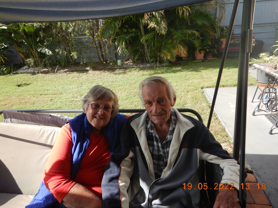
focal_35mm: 24
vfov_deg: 56.8
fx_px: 193
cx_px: 139
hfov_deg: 71.6
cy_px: 104
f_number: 2.8
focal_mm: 4.3
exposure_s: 1/500
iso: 125
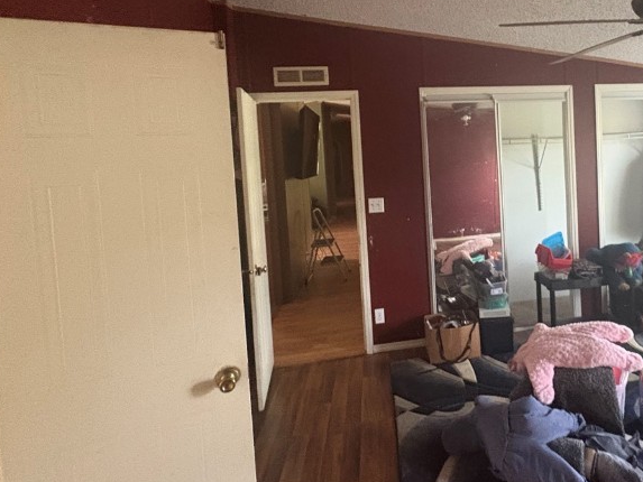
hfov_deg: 65.7
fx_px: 464
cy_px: 169
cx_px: 471
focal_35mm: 25
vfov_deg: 54.0
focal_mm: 2.22
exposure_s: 1/60
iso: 640
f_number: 2.2
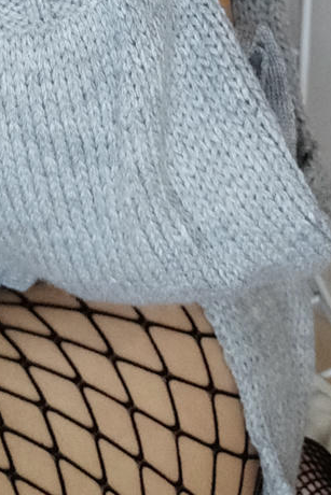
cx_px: -175
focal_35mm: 114
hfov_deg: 11.5
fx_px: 1571
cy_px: -469
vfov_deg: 14.9
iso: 64
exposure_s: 1/50
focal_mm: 4.36
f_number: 1.8
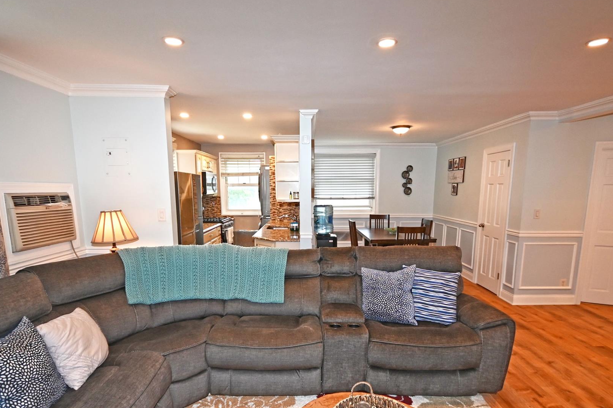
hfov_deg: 86.9
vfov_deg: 64.1
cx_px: 307
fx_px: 324
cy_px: 241
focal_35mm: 19
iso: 560
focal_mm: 10
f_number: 4
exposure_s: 1/60
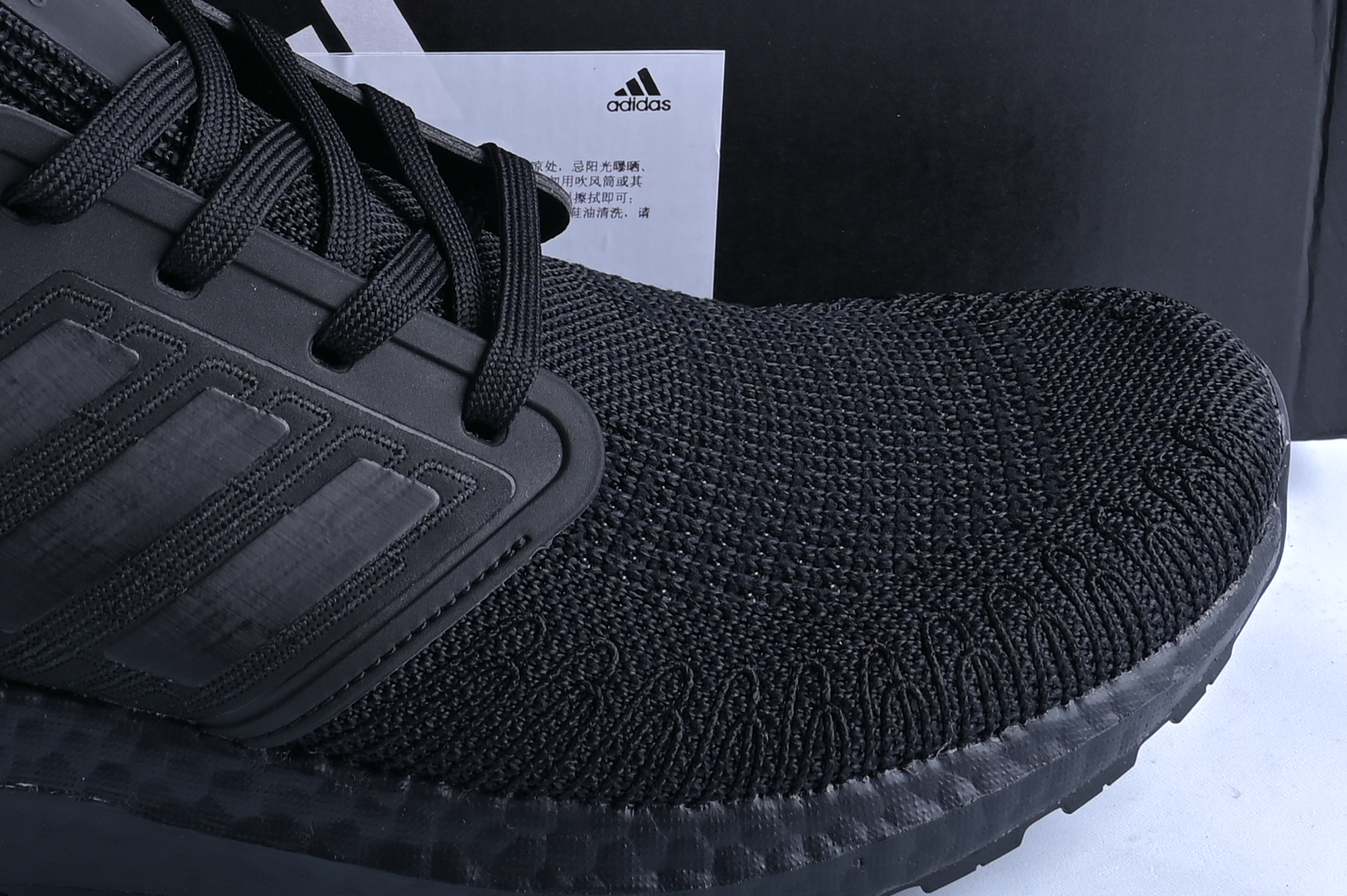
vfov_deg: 12.7
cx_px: 358
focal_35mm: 104
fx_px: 3889
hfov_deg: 19.5
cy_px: -282
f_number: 10
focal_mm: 30
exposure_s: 1/200
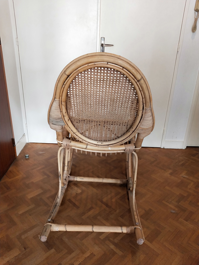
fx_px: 176
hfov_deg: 58.9
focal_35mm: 23
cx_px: 100
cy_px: 132
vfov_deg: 73.9
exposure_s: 1/50
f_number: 1.7
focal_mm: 3.99
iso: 161
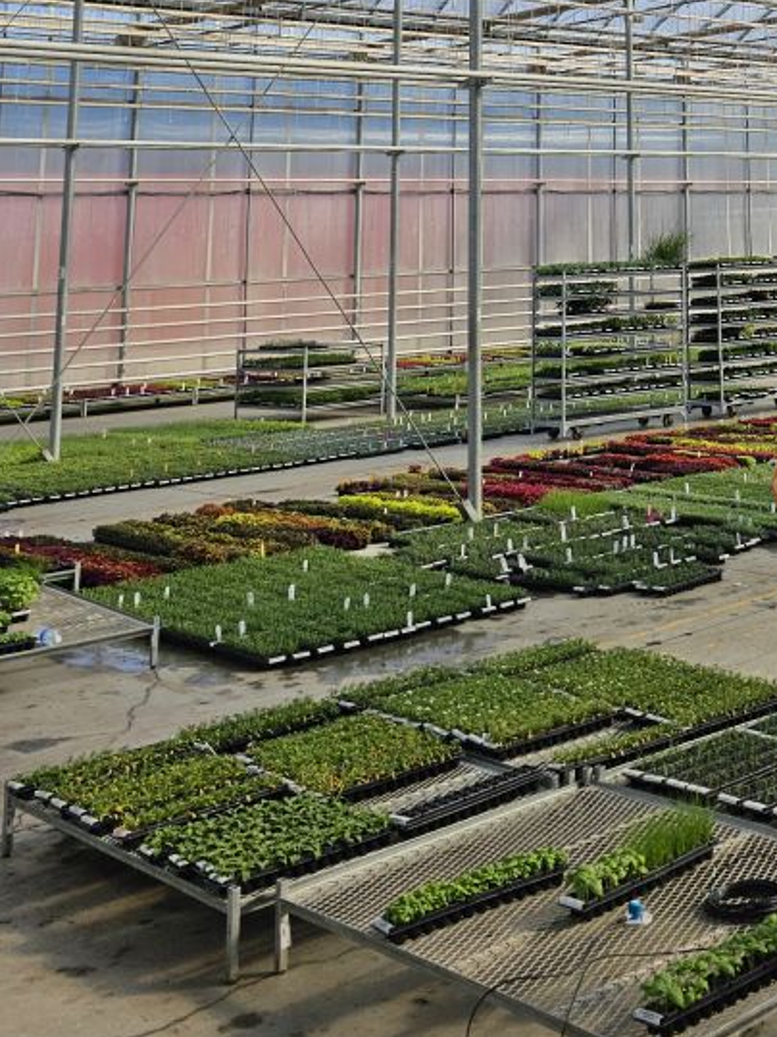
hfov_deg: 26.5
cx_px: 831
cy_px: -66
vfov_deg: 33.4
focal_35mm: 51
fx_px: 1527
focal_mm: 6.3
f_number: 1.7
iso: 12
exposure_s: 1/1008
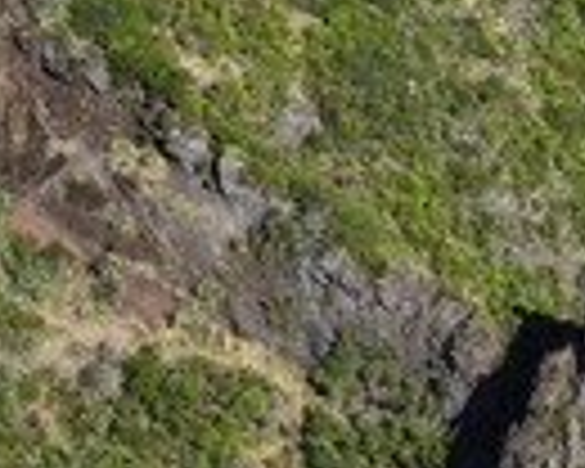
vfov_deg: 2.5
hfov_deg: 3.2
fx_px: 10544
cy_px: -50
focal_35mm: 609
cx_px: 353
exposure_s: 1/320
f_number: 11
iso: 200
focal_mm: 200
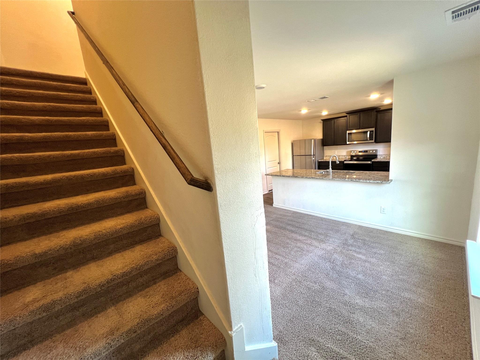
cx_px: 240
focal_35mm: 13
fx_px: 180
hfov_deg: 106.2
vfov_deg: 89.9
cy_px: 180
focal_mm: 1.57
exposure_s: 1/60
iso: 160
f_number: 1.8
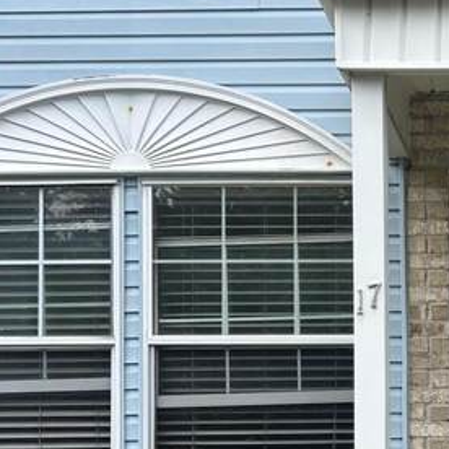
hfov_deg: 20.6
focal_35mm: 80
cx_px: 493
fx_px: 1174
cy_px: 364
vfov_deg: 21.4
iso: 50
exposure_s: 1/1934
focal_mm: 5.7
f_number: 1.5
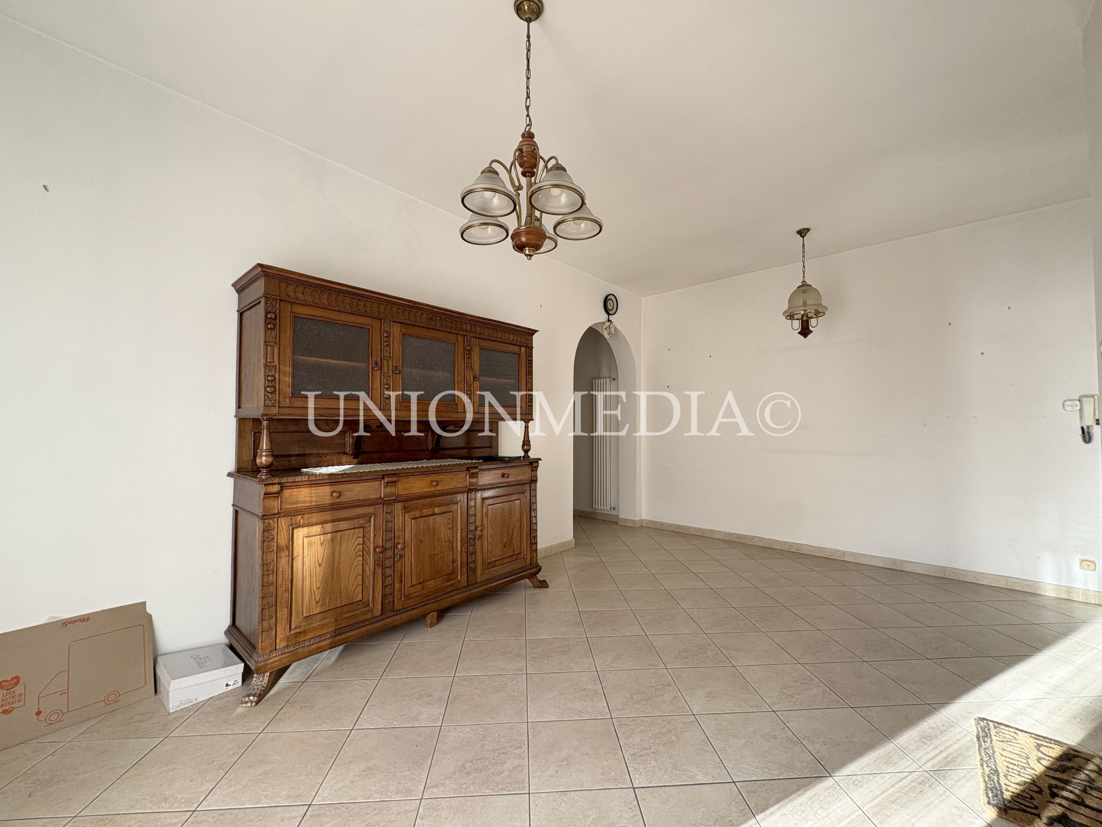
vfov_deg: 85.7
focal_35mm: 14
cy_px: 414
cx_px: 551
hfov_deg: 102.1
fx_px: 446
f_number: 2.2
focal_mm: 2.22
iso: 100
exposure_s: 1/99
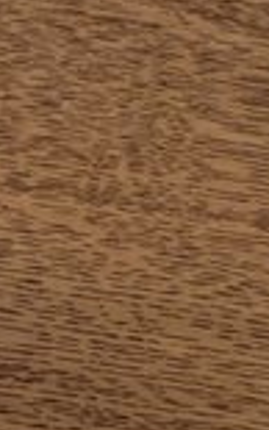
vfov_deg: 17.2
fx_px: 1301
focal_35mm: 111
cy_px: 610
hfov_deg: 10.0
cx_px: -422
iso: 173
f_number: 1.7
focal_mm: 4.71
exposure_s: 1/40
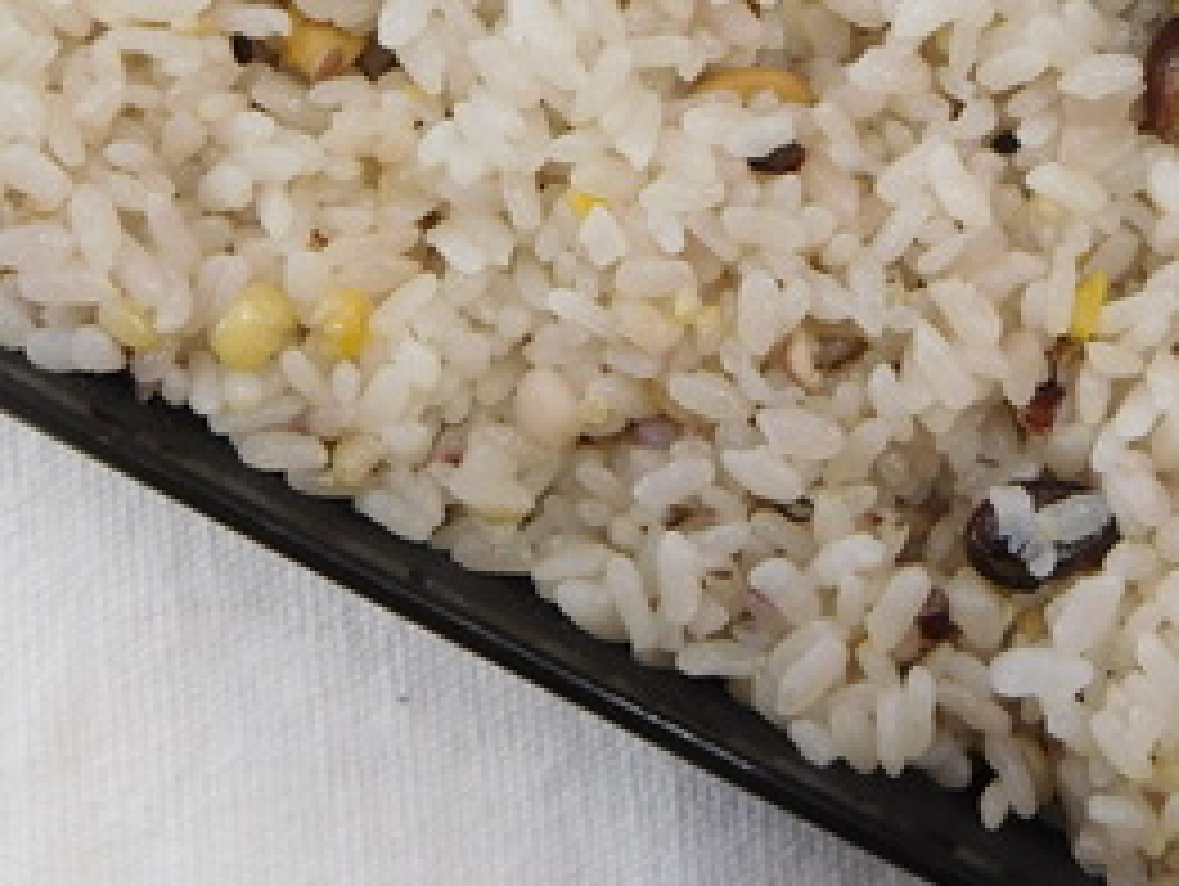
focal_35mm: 61
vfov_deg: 22.6
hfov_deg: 29.7
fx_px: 2080
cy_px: -108
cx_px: 1152
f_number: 3.4
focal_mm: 4.5
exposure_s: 1/30
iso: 250
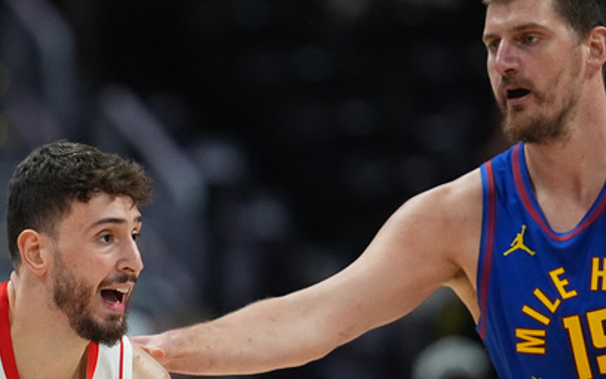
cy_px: 375
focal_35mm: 1024
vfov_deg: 1.3
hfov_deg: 2.1
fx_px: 16912
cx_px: -30
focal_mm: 400
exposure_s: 1/2000
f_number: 3.2
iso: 4000
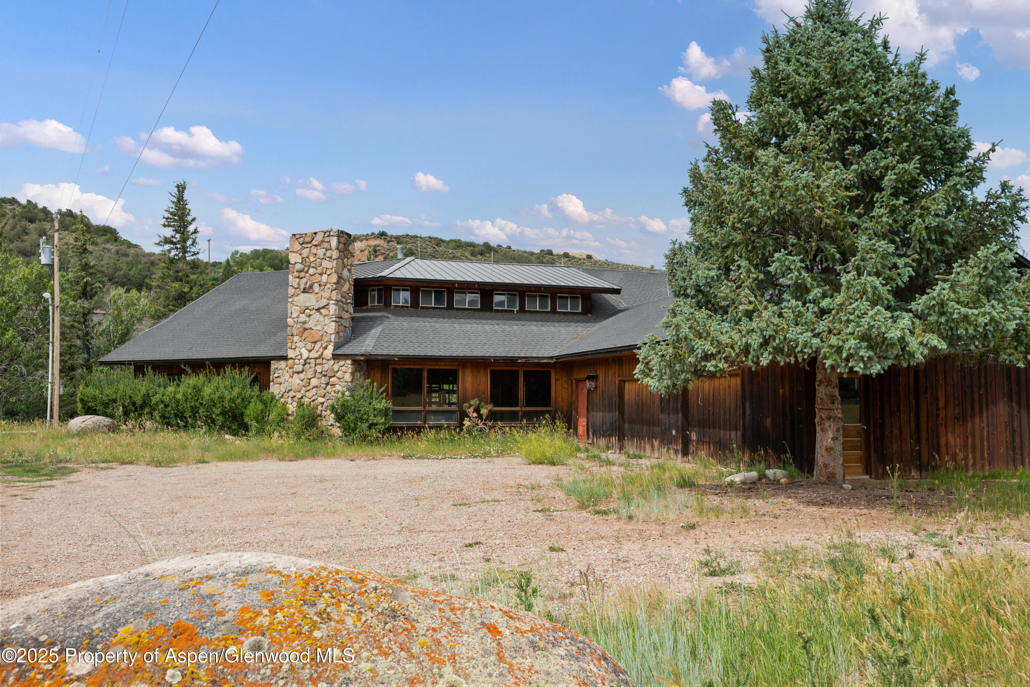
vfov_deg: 46.4
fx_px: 801
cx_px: 515
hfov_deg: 65.5
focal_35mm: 28
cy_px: 344
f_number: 7.1
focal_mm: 28
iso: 125
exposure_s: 1/320
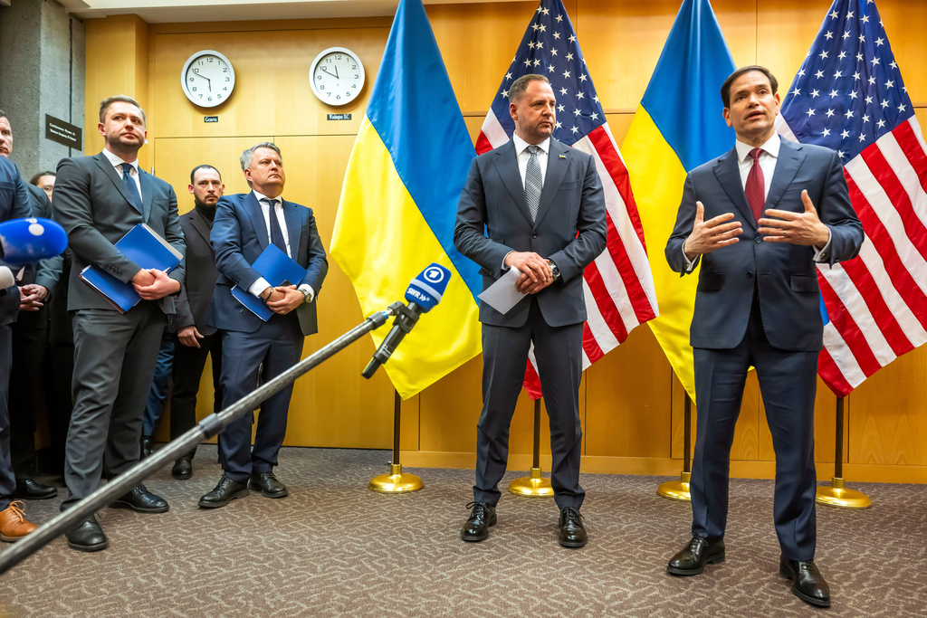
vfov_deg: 53.1
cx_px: 464
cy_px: 309
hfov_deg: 73.7
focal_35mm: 24
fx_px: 618
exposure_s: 1/80
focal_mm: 24
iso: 2500
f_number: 3.2
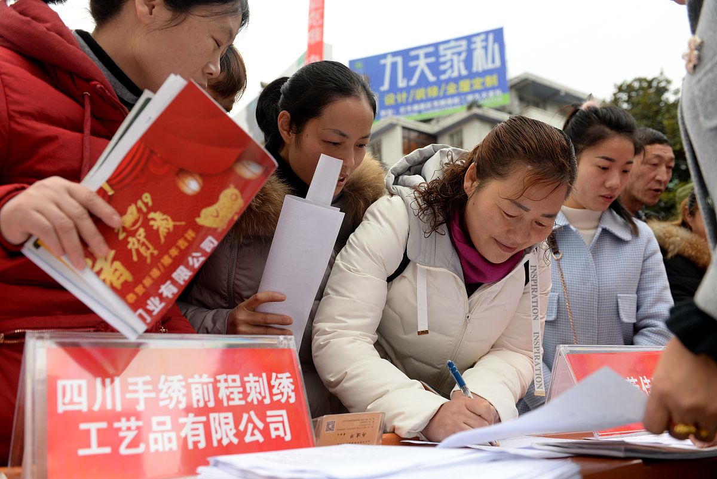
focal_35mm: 32
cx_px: 358
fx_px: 638
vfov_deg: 41.1
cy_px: 240
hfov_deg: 58.7
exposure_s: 1/125
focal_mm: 32
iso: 640
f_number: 4.5
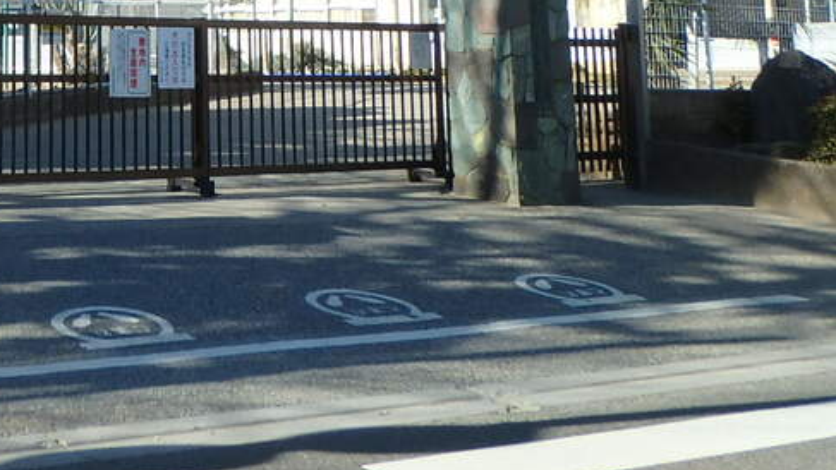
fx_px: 1463
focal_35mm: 66
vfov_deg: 17.3
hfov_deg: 30.0
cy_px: -118
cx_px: 22
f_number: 4.7
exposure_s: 1/500
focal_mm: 5.6
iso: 125
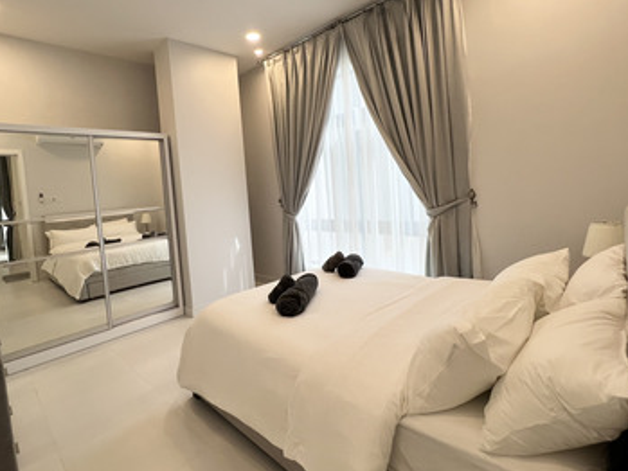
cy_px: 206
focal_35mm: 17
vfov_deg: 74.4
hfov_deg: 90.8
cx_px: 289
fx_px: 309
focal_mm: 1.57
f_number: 1.8
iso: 64
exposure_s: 1/100
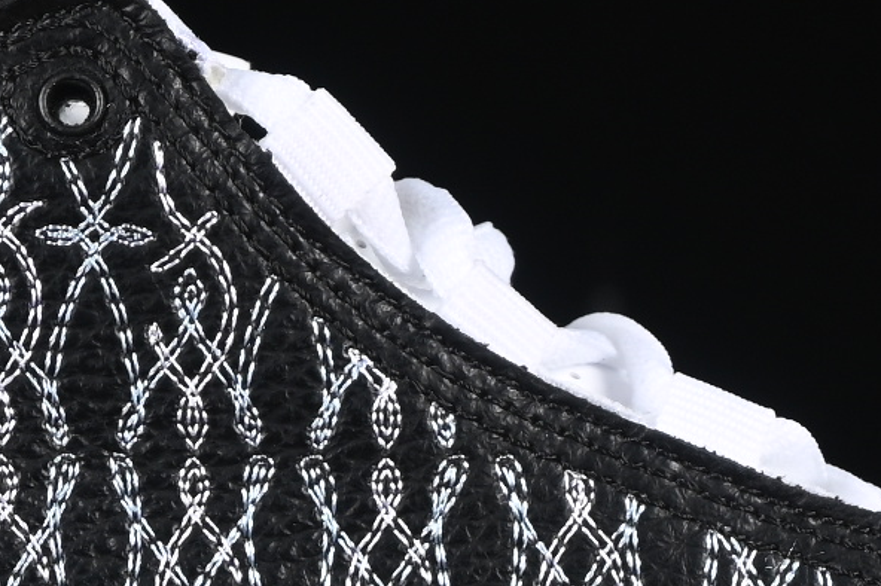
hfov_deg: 5.8
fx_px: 8634
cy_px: 550
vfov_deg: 3.9
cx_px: 496
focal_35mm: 353
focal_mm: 50
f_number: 6.3
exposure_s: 1/60
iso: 160
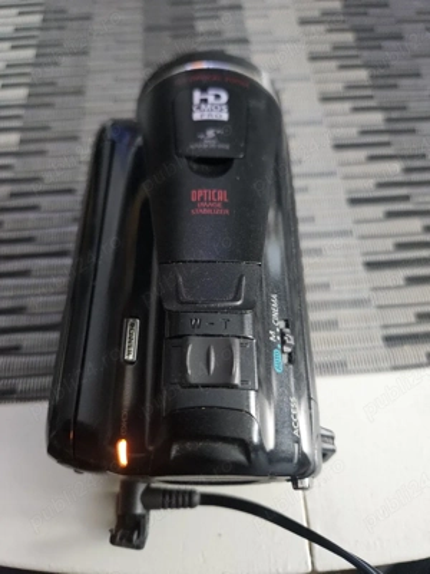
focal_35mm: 23
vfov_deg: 73.9
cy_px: 287
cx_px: 215
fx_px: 381
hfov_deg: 58.9
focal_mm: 5.4
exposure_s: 1/25.1
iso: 1000
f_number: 1.8
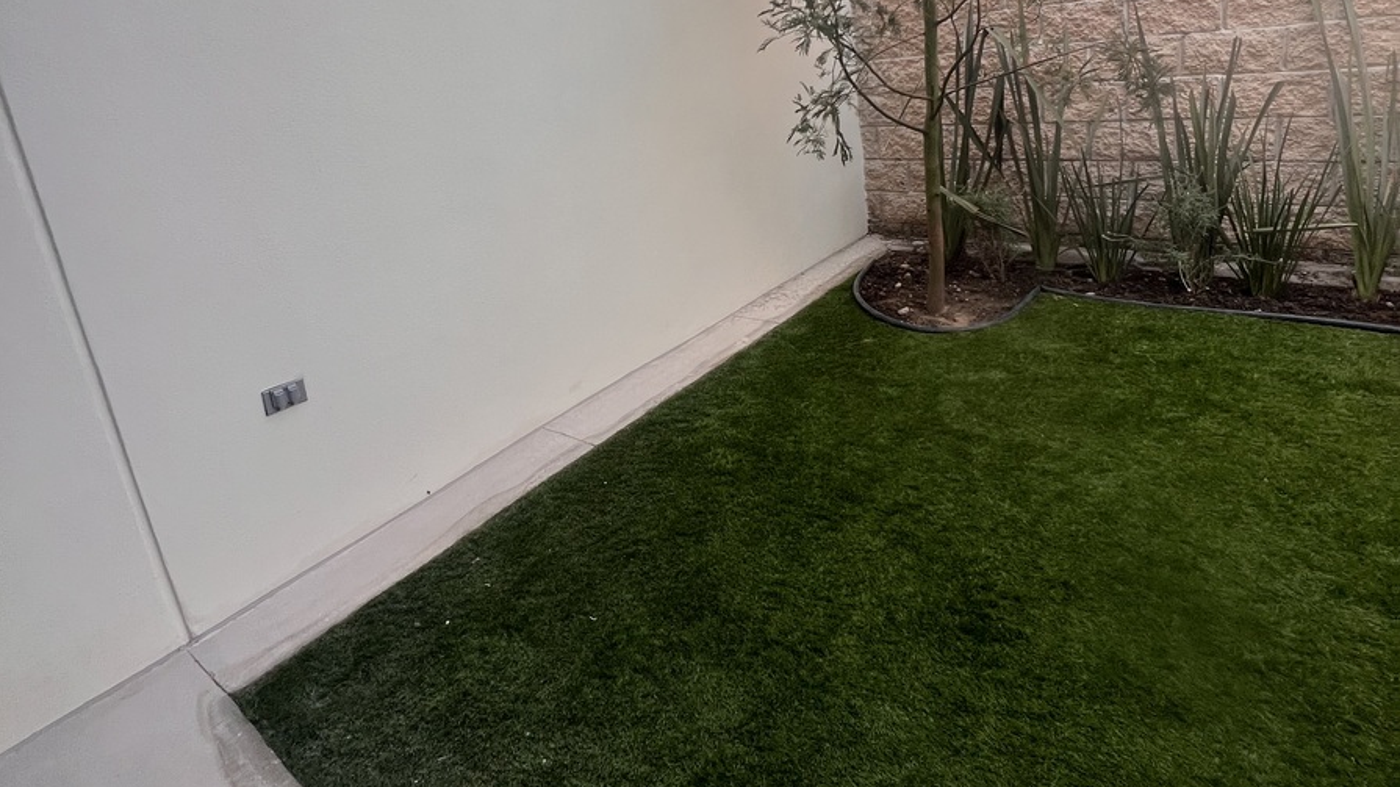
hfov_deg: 89.6
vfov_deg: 56.1
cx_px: 698
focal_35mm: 19
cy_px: 219
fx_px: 705
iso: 32
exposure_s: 1/233
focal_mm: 1.57
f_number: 1.8
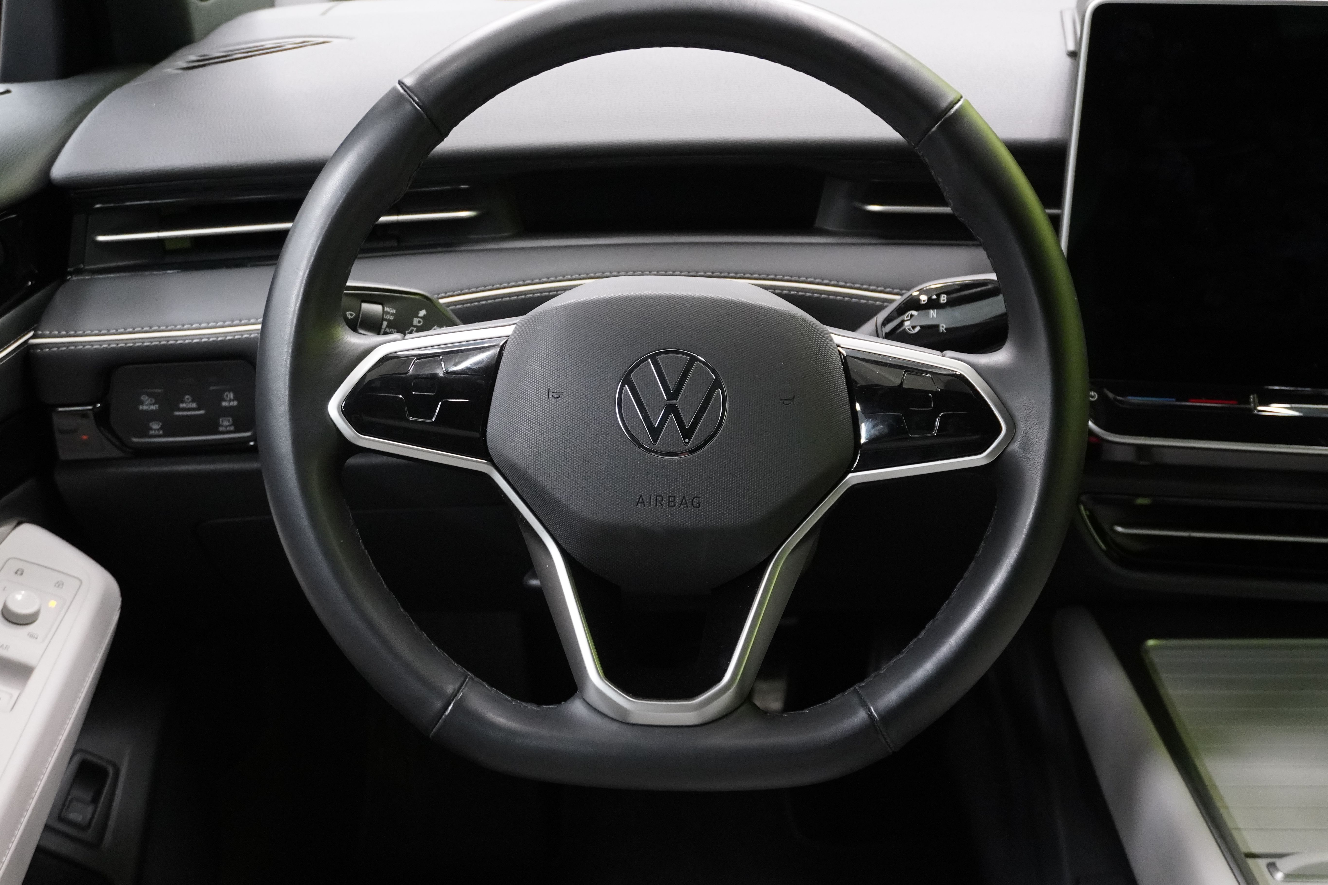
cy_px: 405
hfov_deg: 45.4
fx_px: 1586
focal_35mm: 43
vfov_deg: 31.2
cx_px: 669
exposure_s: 1/40
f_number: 4.5
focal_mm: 26
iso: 3200
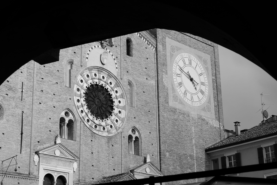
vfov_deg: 18.2
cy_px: 92
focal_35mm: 75
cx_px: 138
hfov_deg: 27.0
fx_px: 577
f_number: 7.1
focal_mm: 50
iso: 200
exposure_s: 1/420
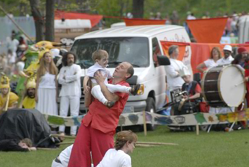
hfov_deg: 5.7
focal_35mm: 360
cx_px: 125
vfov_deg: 3.8
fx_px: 2494
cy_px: 92
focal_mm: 200
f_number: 5.6
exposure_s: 1/640
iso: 400
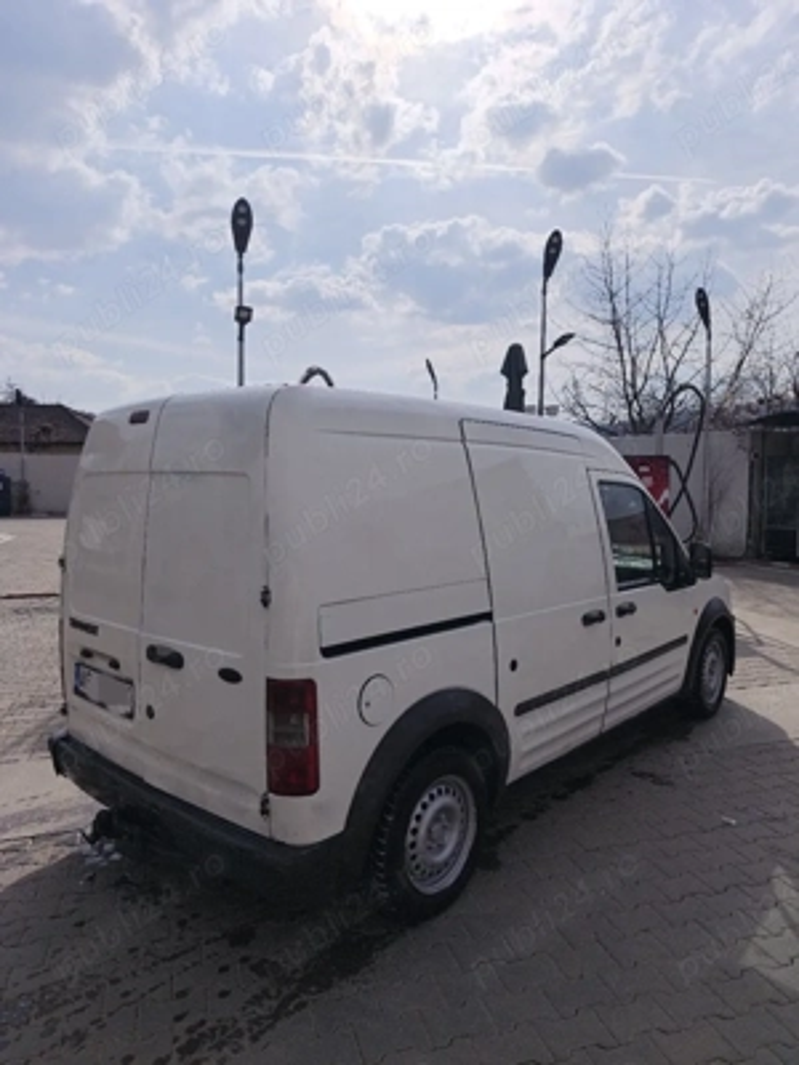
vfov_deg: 73.9
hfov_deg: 58.9
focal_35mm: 23
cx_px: 400
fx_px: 708
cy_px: 532
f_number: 1.65
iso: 50
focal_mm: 6.18
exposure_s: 1/5000
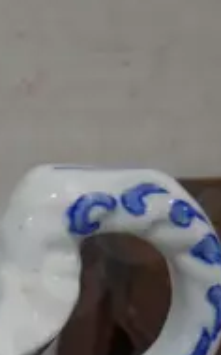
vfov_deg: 9.2
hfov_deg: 5.7
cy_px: 636
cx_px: -418
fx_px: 2102
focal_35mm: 218
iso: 200
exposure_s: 1/60
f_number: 4.1
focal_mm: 19
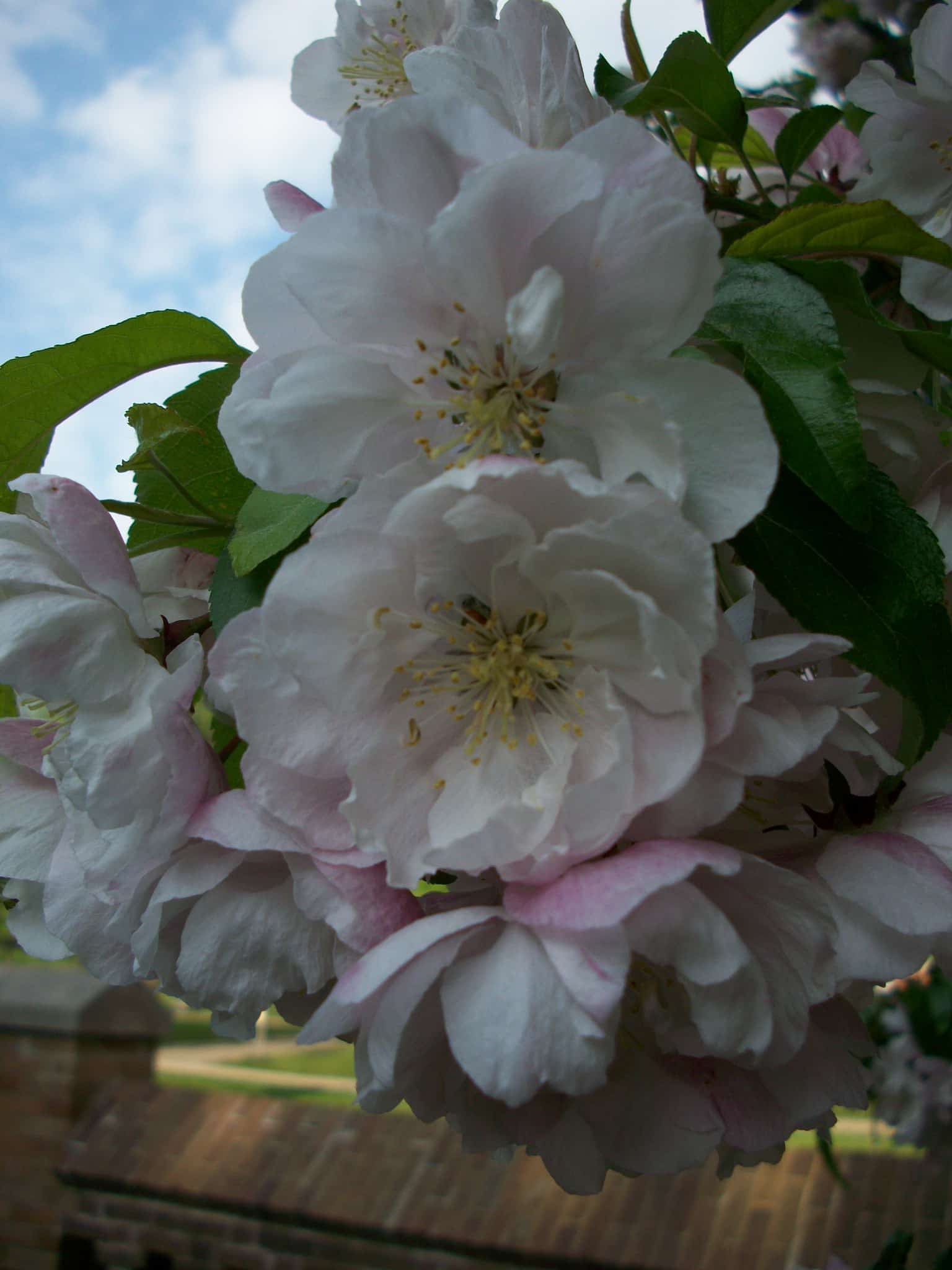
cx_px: 476
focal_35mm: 35
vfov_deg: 52.6
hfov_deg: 40.7
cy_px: 635
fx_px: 1283
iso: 80
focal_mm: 6.3
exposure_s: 1/640
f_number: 3.1
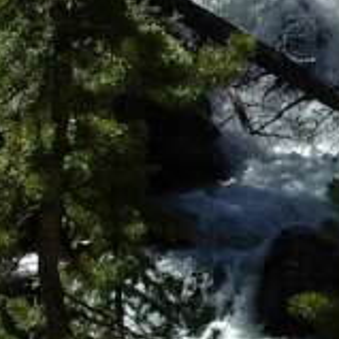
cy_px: -83
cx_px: 529
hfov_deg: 9.8
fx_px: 1917
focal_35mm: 173
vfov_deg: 9.9
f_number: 5.5
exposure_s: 1/320
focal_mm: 7.8
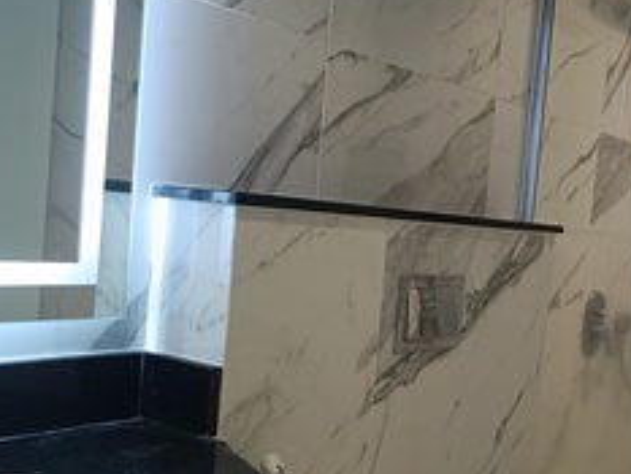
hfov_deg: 38.1
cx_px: 459
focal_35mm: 49
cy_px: 297
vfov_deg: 29.6
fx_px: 894
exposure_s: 1/99.9
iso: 2010
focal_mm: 4.7
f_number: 1.7
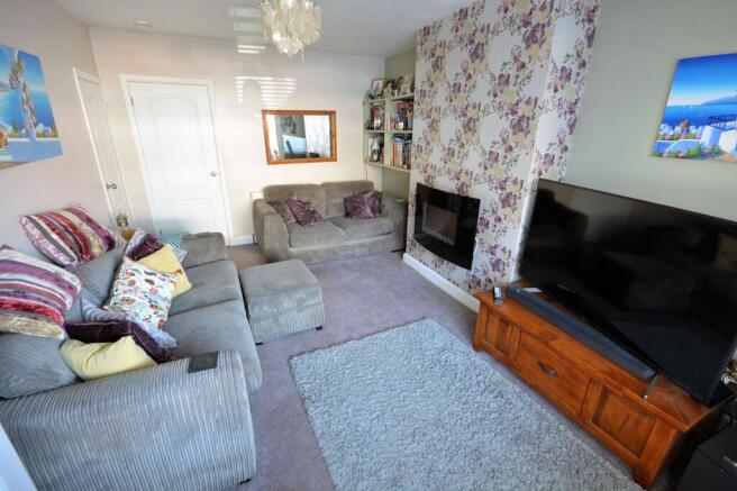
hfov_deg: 100.4
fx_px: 307
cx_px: 368
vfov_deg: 77.3
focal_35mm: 15
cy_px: 246
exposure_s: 1/4
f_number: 8
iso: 400
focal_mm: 10
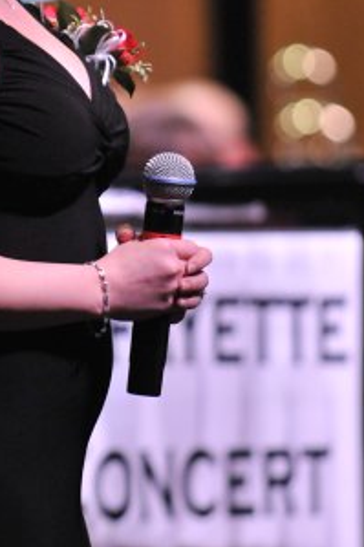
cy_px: 135
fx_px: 9155
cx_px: 36
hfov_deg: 2.3
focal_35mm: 603
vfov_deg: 3.4
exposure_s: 1/200
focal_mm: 200
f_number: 2.8
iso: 1600
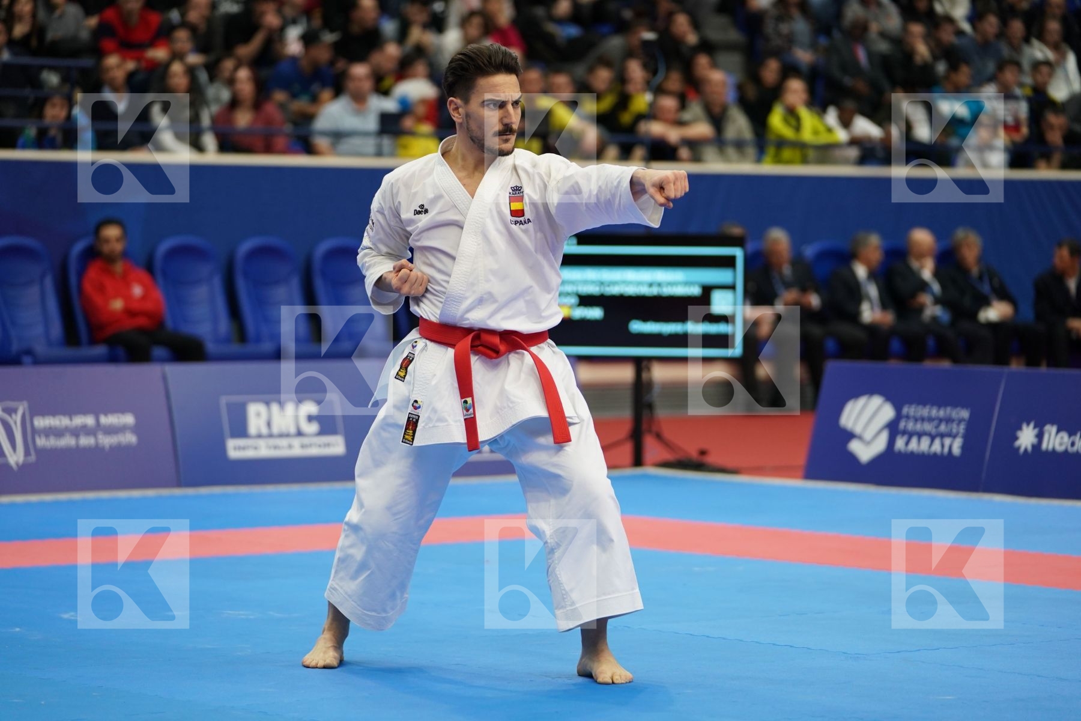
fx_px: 3843
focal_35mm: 128
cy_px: 360
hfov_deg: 16.0
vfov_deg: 10.7
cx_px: 540
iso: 1250
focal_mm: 128
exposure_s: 1/500
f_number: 2.8
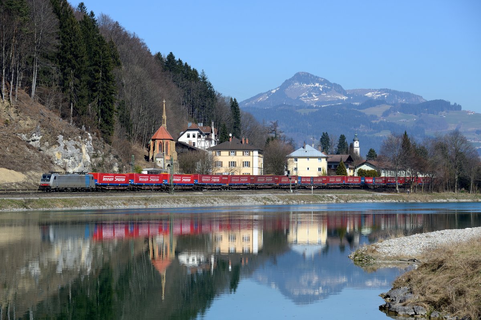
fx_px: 1363
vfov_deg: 13.4
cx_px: 240
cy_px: 160
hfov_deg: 20.0
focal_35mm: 102
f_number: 6.3
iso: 200
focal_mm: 102
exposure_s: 1/1600
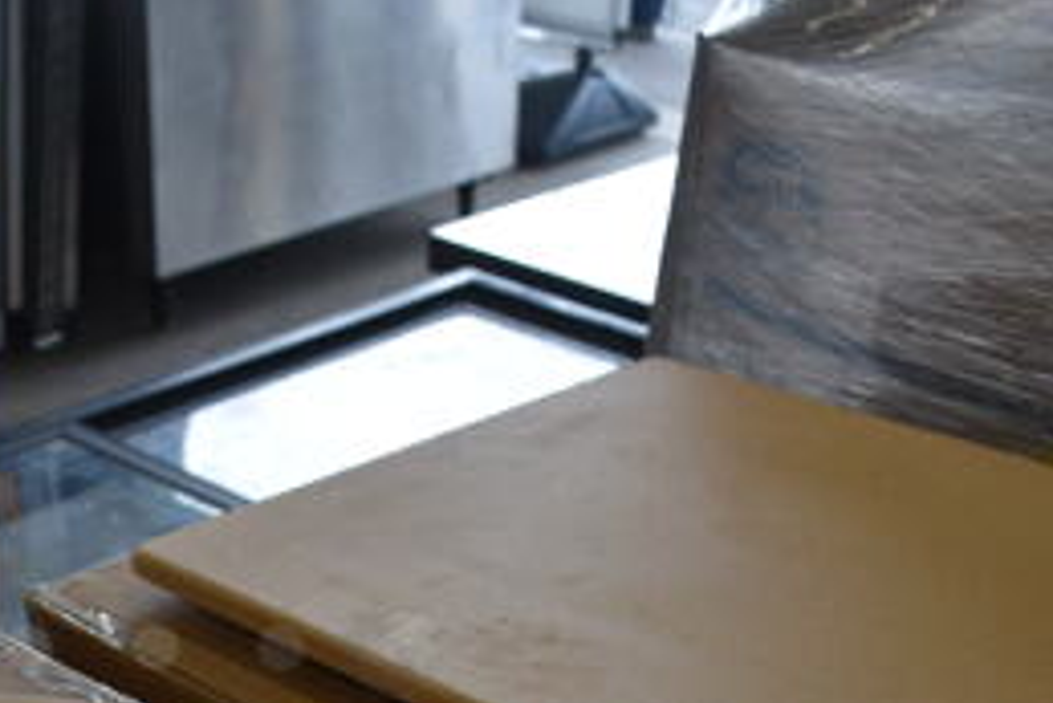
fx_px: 2171
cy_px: 813
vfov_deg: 17.6
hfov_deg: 26.6
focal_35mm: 74
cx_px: 154
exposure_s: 1/250
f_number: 5
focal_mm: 21
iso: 400
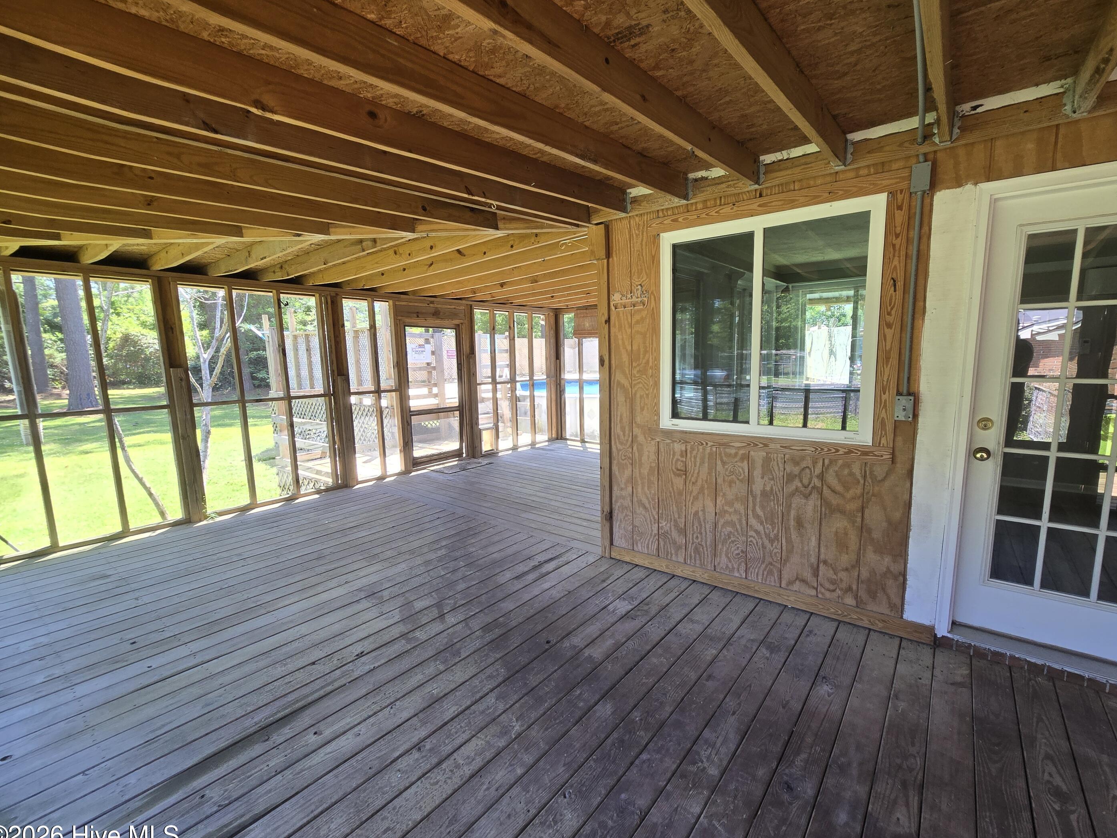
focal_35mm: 14
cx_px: 588
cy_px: 425
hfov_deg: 102.0
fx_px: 452
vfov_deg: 85.7
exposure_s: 1/120
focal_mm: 2.2
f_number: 2.2
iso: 64
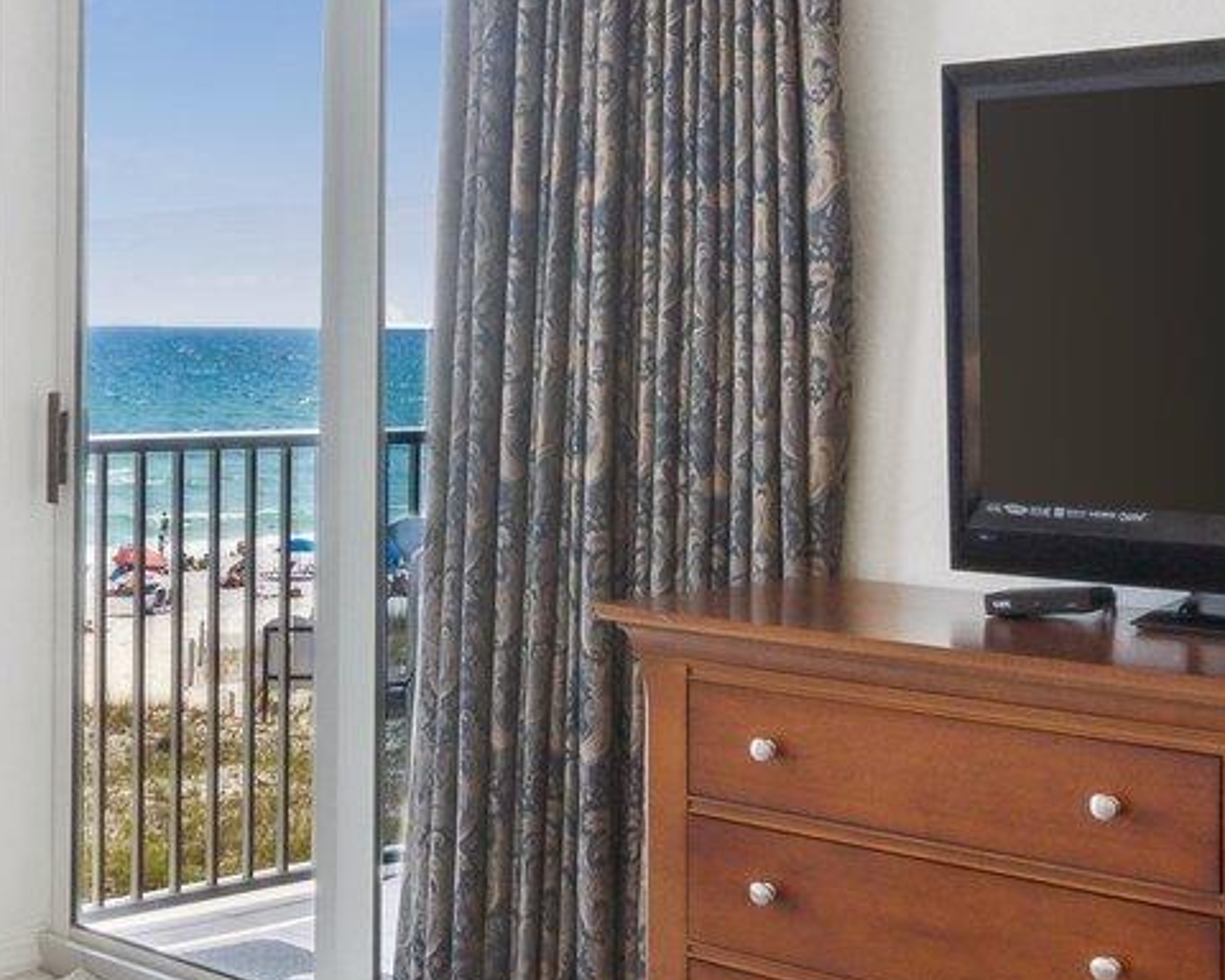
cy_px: 302
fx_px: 2175
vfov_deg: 25.2
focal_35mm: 60
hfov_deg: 28.5
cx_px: -133
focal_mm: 10
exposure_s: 1/125
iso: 400
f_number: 9
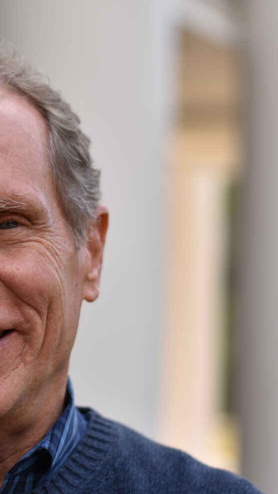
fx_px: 1559
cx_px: -33
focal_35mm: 119
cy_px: 245
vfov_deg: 18.0
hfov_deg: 10.1
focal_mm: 50
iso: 100
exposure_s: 1/1600
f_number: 1.8
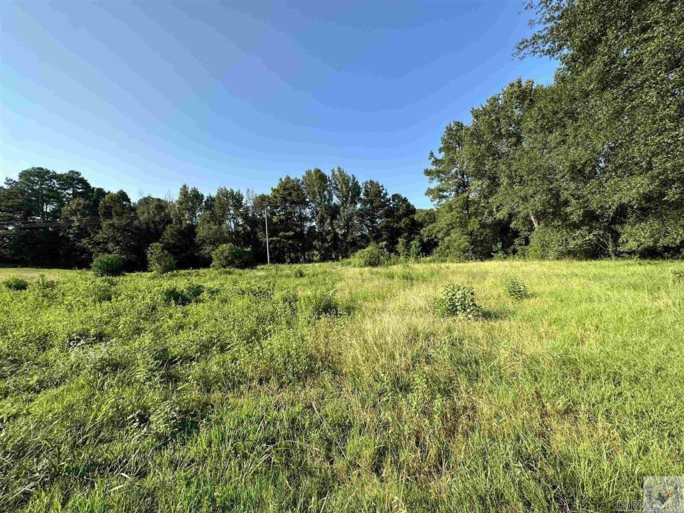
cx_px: 342
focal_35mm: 14
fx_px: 277
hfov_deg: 102.1
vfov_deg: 85.7
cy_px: 256
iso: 50
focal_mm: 2.22
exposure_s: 1/1103
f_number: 2.2
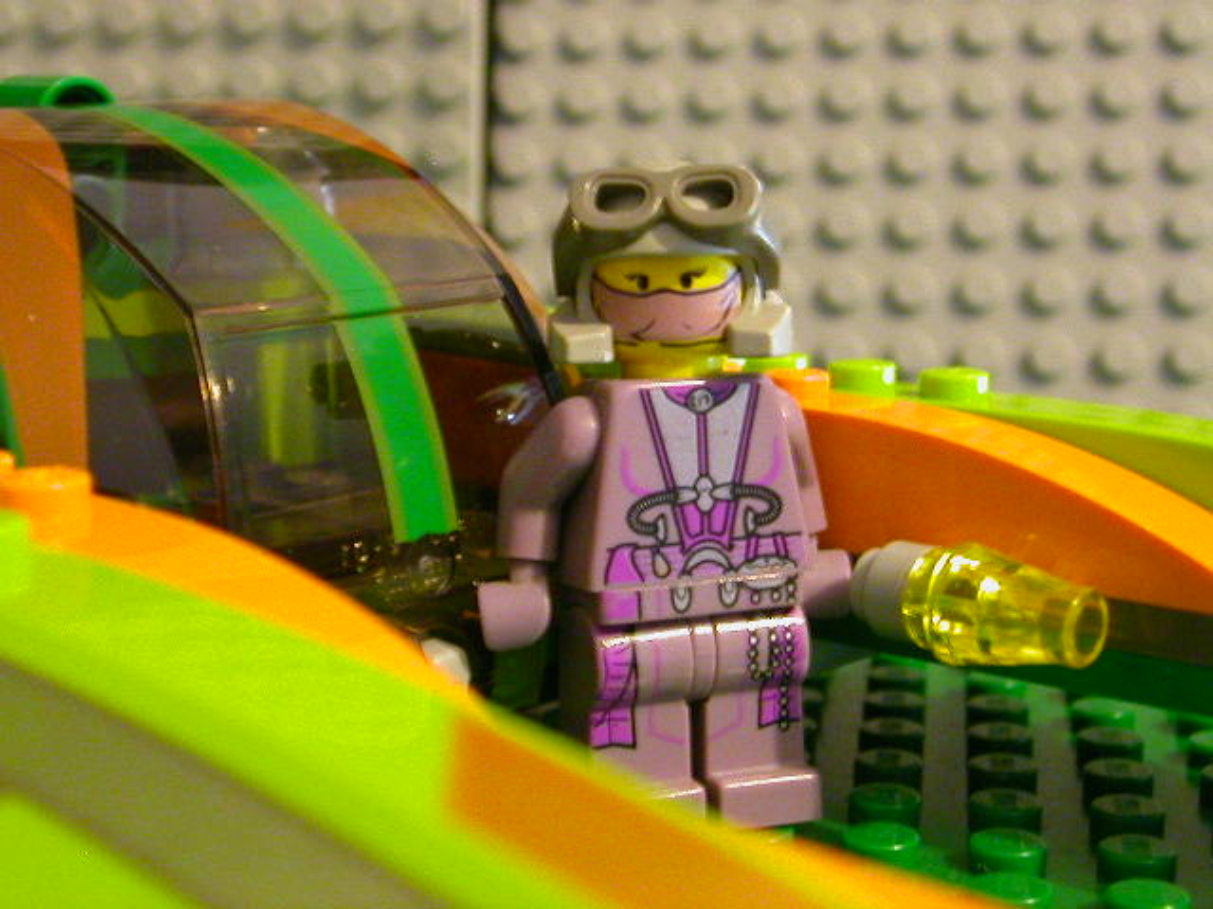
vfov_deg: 22.9
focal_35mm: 64
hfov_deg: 30.3
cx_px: 606
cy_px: 454
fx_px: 2243
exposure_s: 1/2
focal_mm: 9.7
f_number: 3.5
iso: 400
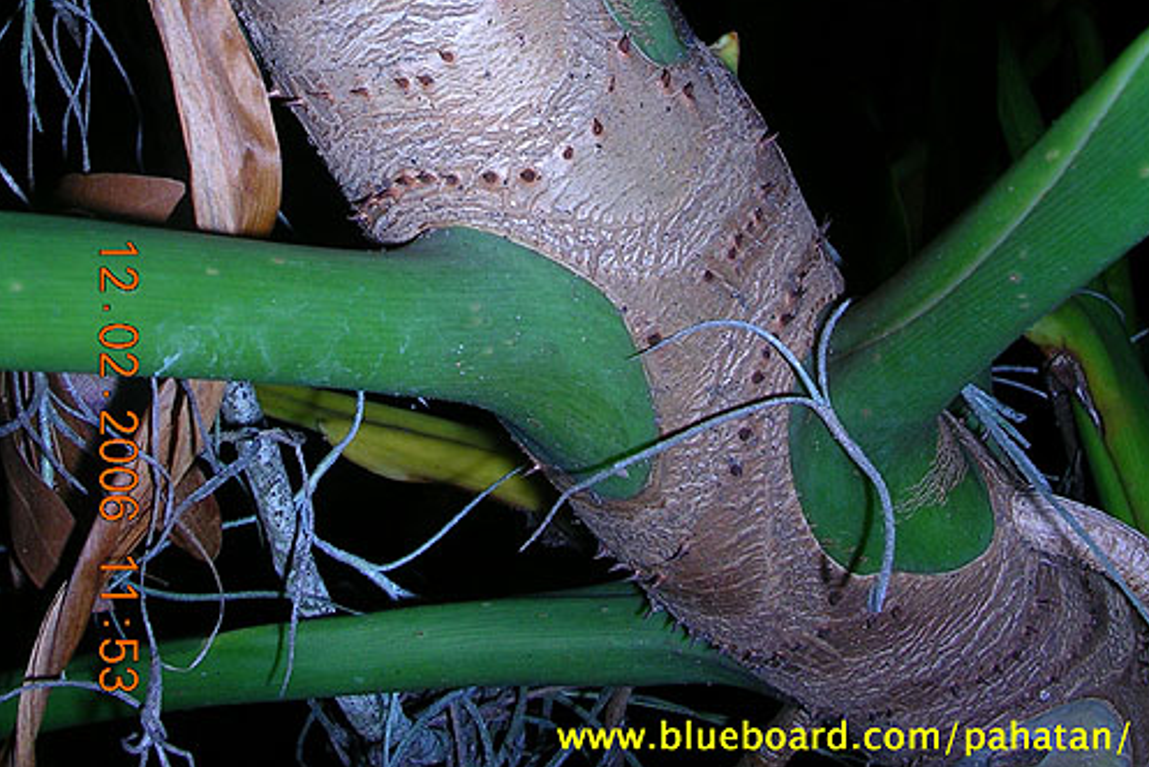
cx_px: 576
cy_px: 15
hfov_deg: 37.5
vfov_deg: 24.5
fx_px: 1692
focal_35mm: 53
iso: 50
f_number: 5.6
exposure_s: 1/60.1
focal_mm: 5.8
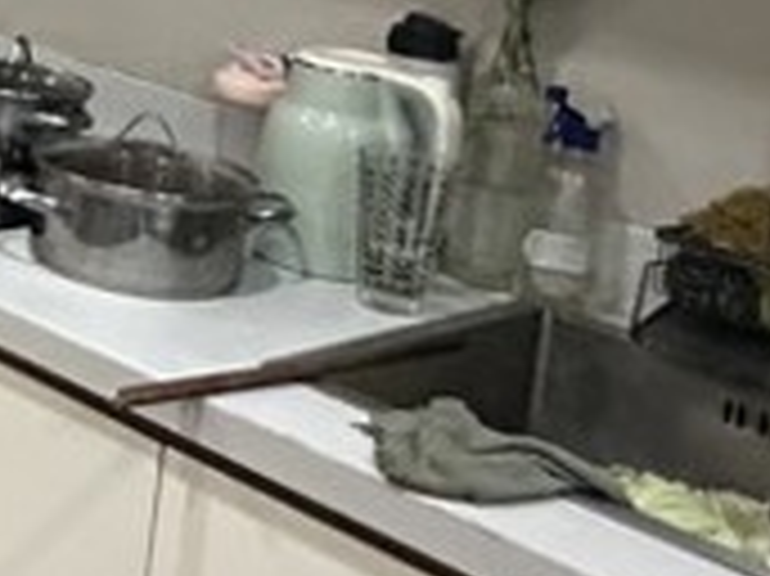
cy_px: -122
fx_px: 1823
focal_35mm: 82
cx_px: -401
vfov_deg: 17.1
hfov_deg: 20.3
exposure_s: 1/50
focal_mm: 2.22
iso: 400
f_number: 2.2
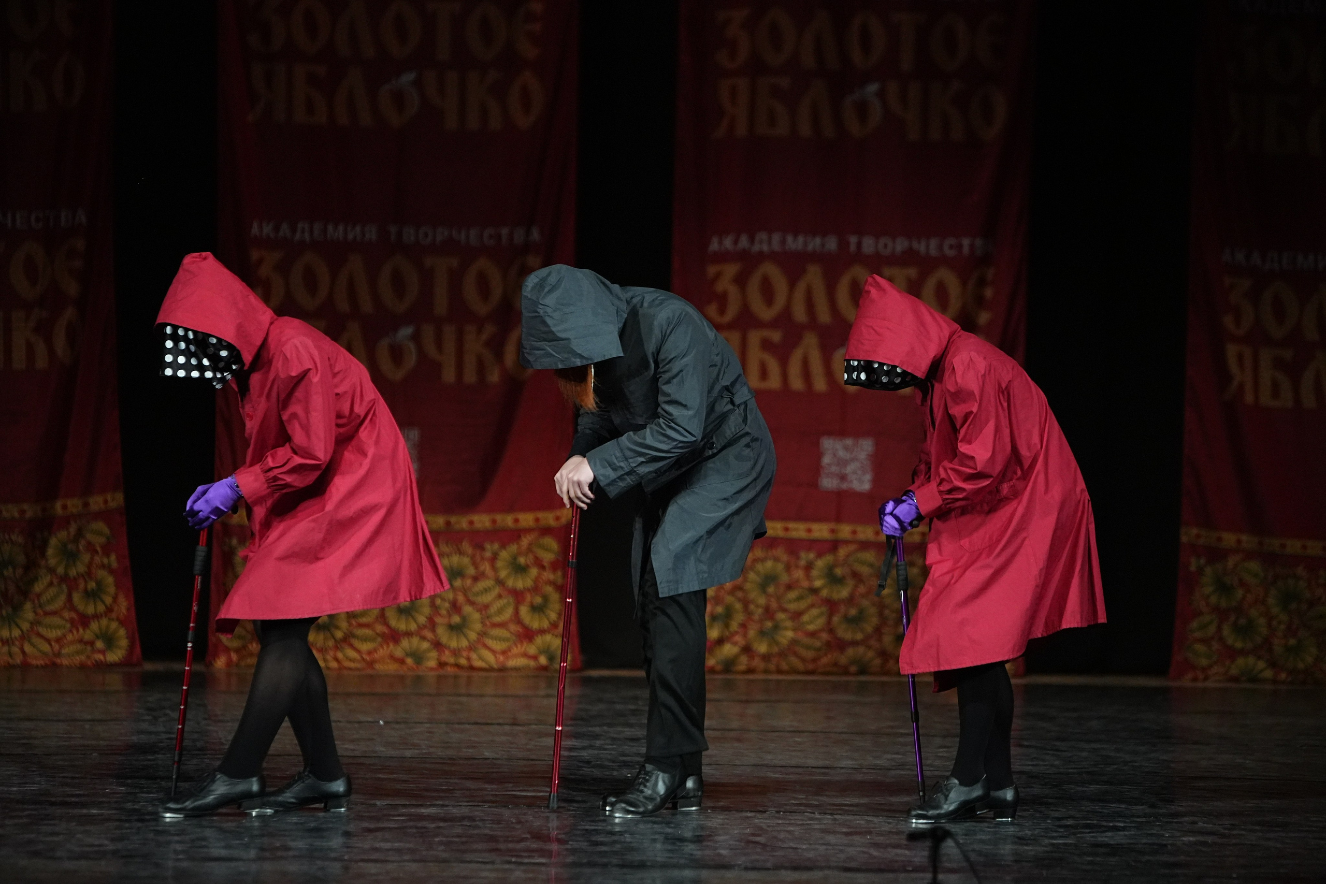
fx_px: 6372
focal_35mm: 173
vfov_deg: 7.9
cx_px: 663
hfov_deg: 11.9
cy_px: 442
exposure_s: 1/500
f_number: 2.8
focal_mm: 173
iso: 5000
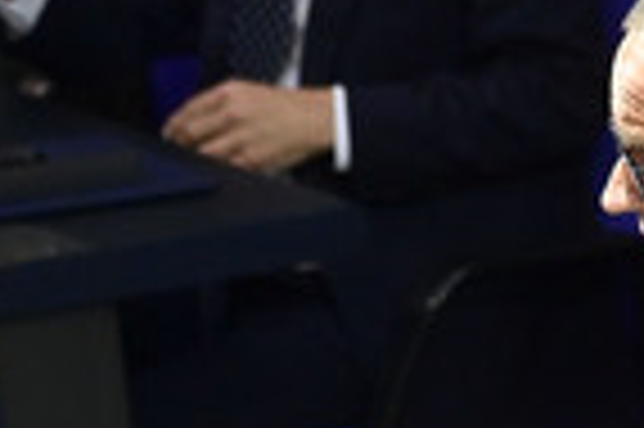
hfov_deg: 2.7
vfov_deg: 1.8
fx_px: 13526
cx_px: 741
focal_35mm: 757
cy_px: 541
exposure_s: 1/1250
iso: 8000
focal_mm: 240
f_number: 5.6
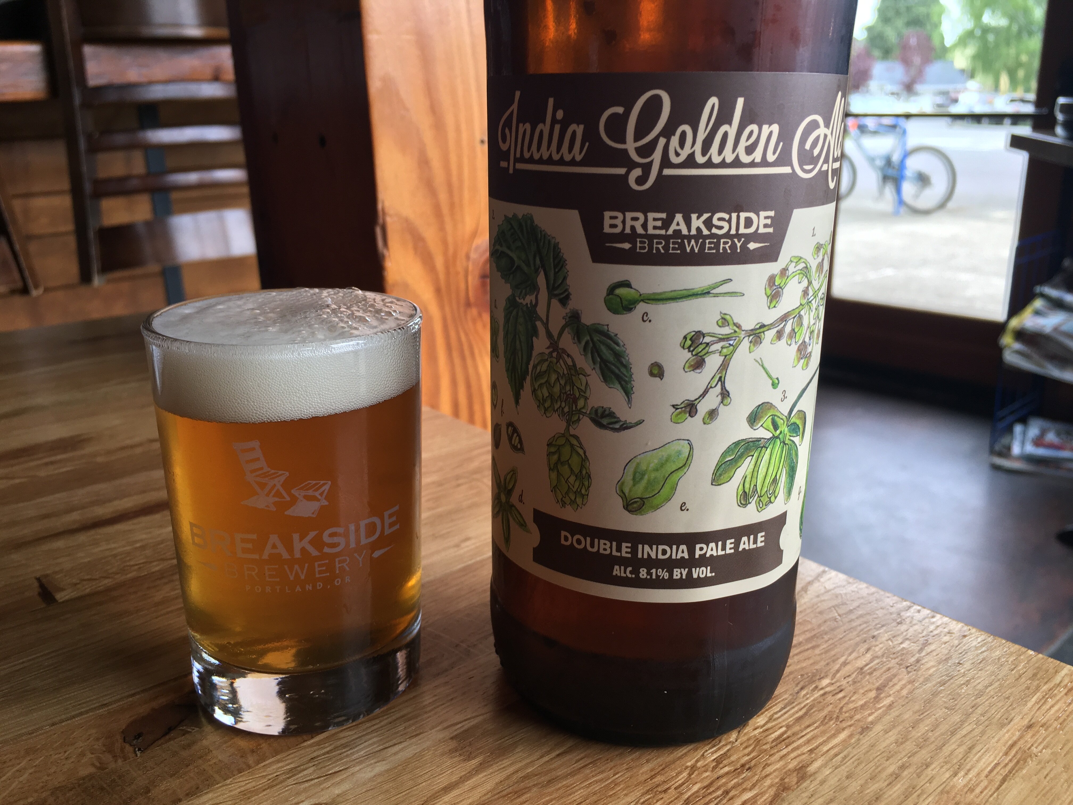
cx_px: 536
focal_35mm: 29
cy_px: 402
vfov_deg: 48.2
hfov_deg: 61.7
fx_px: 899
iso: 25
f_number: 2.2
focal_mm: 4.15
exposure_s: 1/40
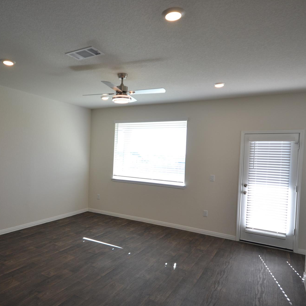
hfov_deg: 60.1
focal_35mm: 26
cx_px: 101
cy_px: 156
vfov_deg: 61.6
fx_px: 257
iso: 400
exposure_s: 1/100
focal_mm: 13
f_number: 4.5
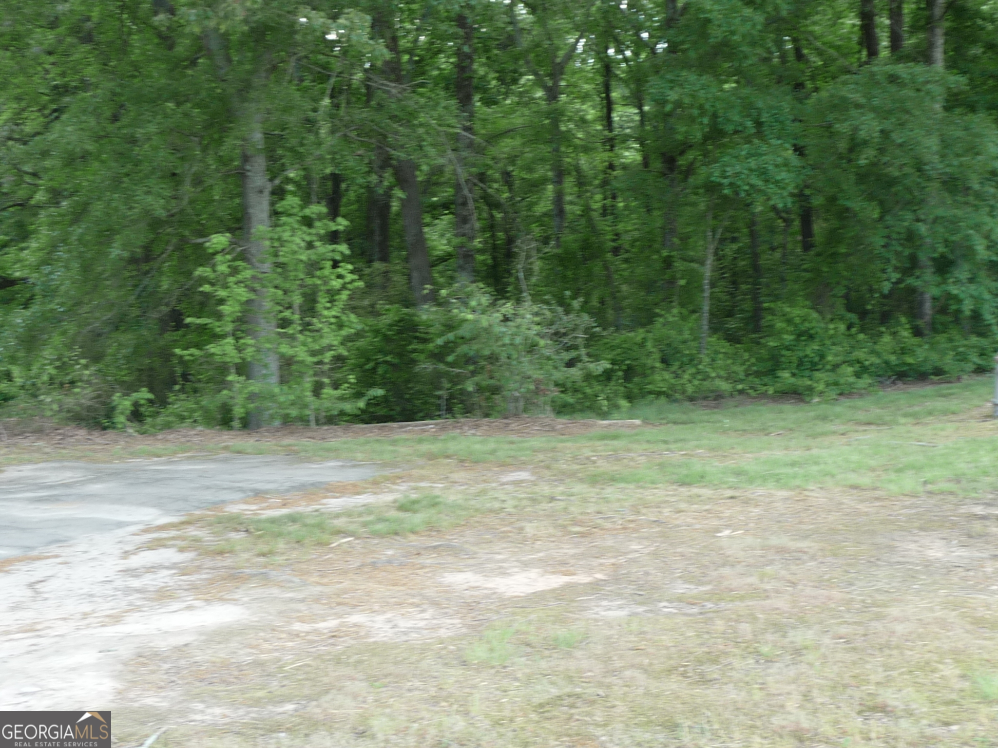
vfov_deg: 30.3
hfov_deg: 39.7
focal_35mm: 48
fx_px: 1384
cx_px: 499
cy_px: 374
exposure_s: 1/60
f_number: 3.4
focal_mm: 5
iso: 100
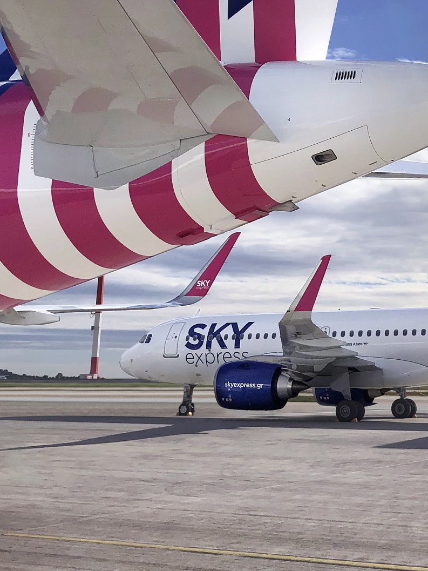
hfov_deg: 23.9
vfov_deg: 31.3
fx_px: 989
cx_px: 368
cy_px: 112
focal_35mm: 60
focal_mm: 4
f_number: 1.8
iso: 25
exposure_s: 1/6024
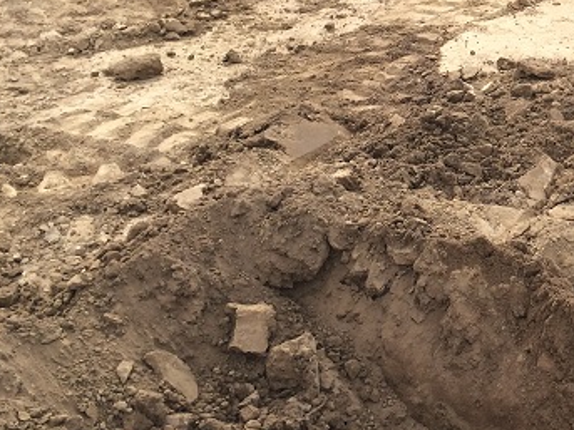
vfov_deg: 21.0
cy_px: 75
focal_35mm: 69
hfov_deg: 25.6
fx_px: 1144
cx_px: 664
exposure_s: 1/1140
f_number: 2.2
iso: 32
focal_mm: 4.15
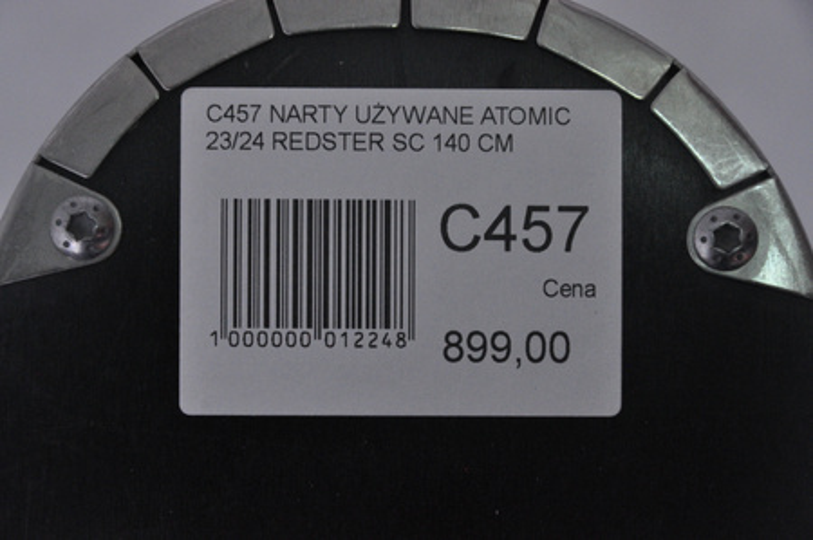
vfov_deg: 8.7
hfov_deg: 13.1
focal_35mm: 158
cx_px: 406
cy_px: 270
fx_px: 3553
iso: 3200
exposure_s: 1/125
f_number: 9.5
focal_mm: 105
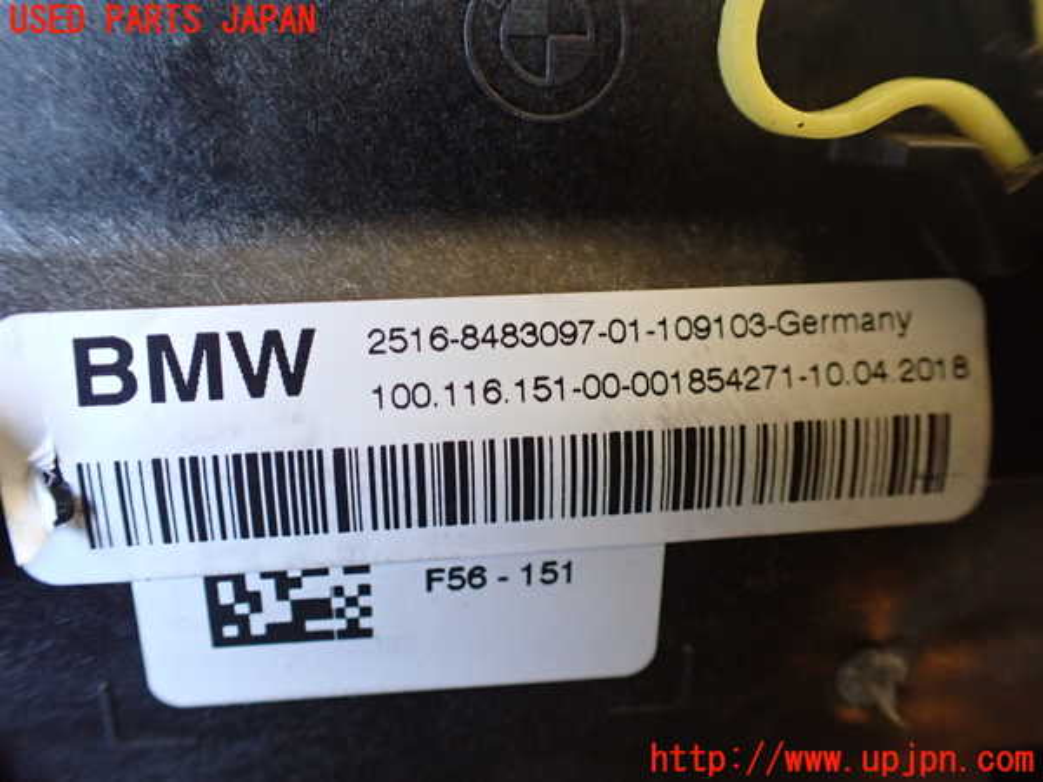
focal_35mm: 30
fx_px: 904
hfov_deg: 60.0
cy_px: 391
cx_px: 522
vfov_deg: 46.8
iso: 800
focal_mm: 5.4
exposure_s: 1/80
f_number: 2.3
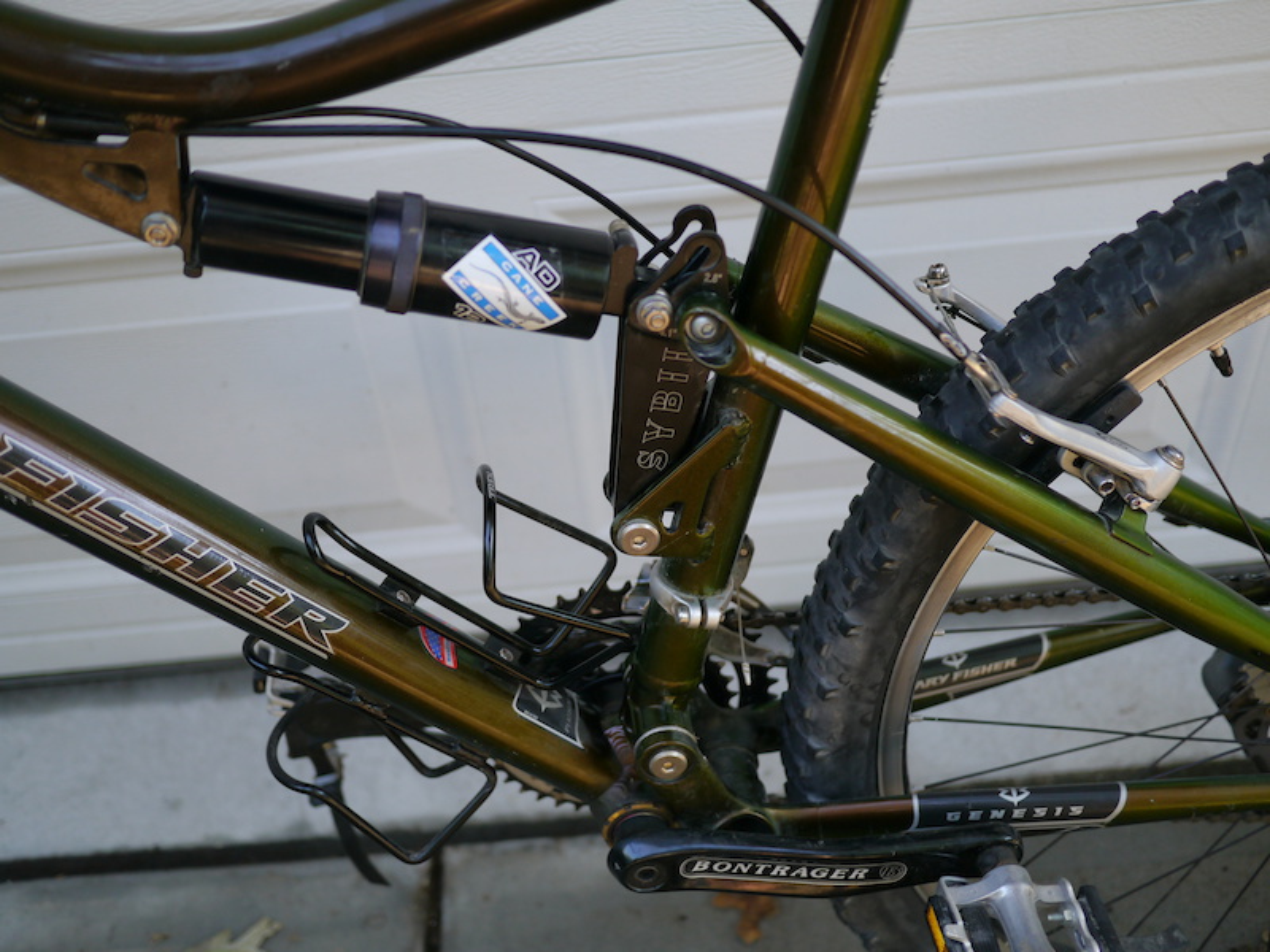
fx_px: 1468
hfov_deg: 46.8
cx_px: 635
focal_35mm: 40
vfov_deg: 36.0
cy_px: 476
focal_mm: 20
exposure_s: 1/200
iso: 160
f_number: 1.7
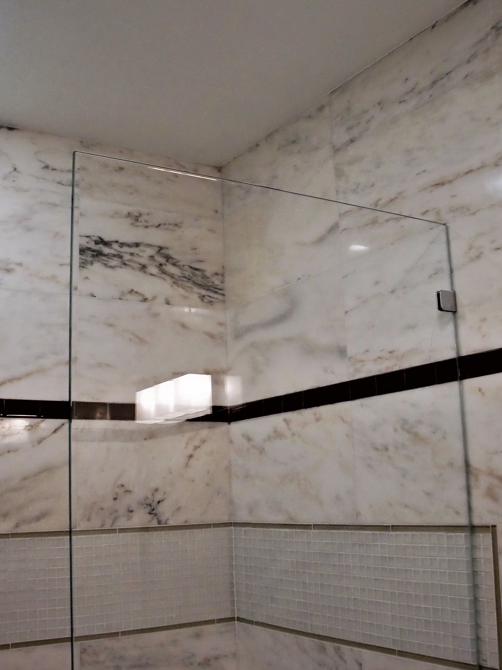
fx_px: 812
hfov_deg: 34.3
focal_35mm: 42
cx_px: 260
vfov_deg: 44.8
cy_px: 353
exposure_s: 1/60
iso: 250
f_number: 2.8
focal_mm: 6.3
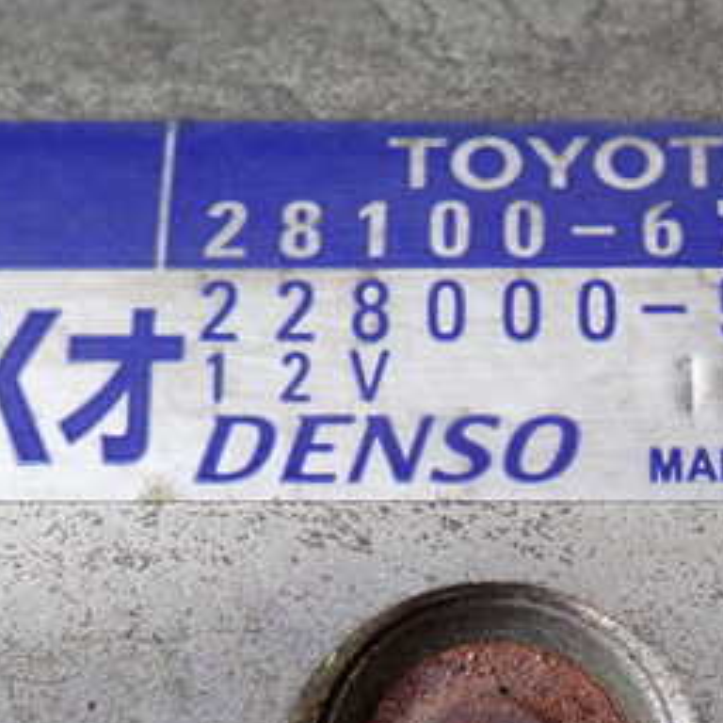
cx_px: 548
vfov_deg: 12.6
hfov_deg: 12.5
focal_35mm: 139
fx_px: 3285
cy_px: 316
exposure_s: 1/125
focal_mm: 11.88
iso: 200
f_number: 3.8
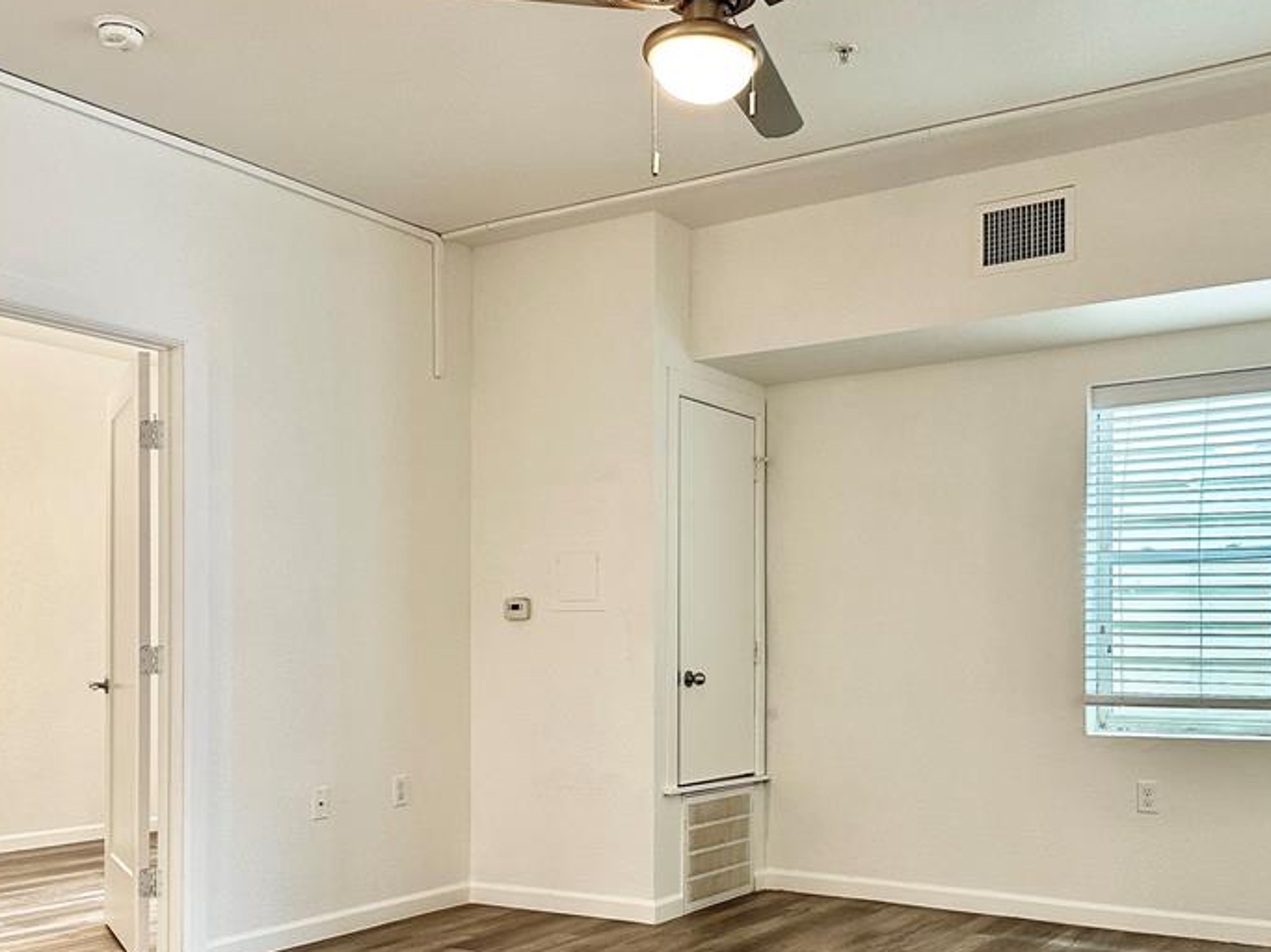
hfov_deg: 51.3
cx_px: 694
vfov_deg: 39.2
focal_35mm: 36
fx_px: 1322
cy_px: 634
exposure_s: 1/60
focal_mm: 6.86
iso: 200
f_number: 1.78
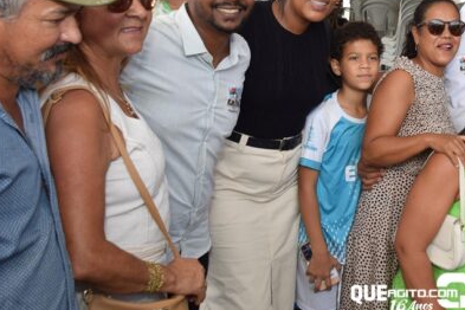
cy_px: 33
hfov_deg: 36.7
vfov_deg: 25.7
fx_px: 659
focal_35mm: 51
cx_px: 409
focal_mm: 18
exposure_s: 1/125
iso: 140
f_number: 5.6
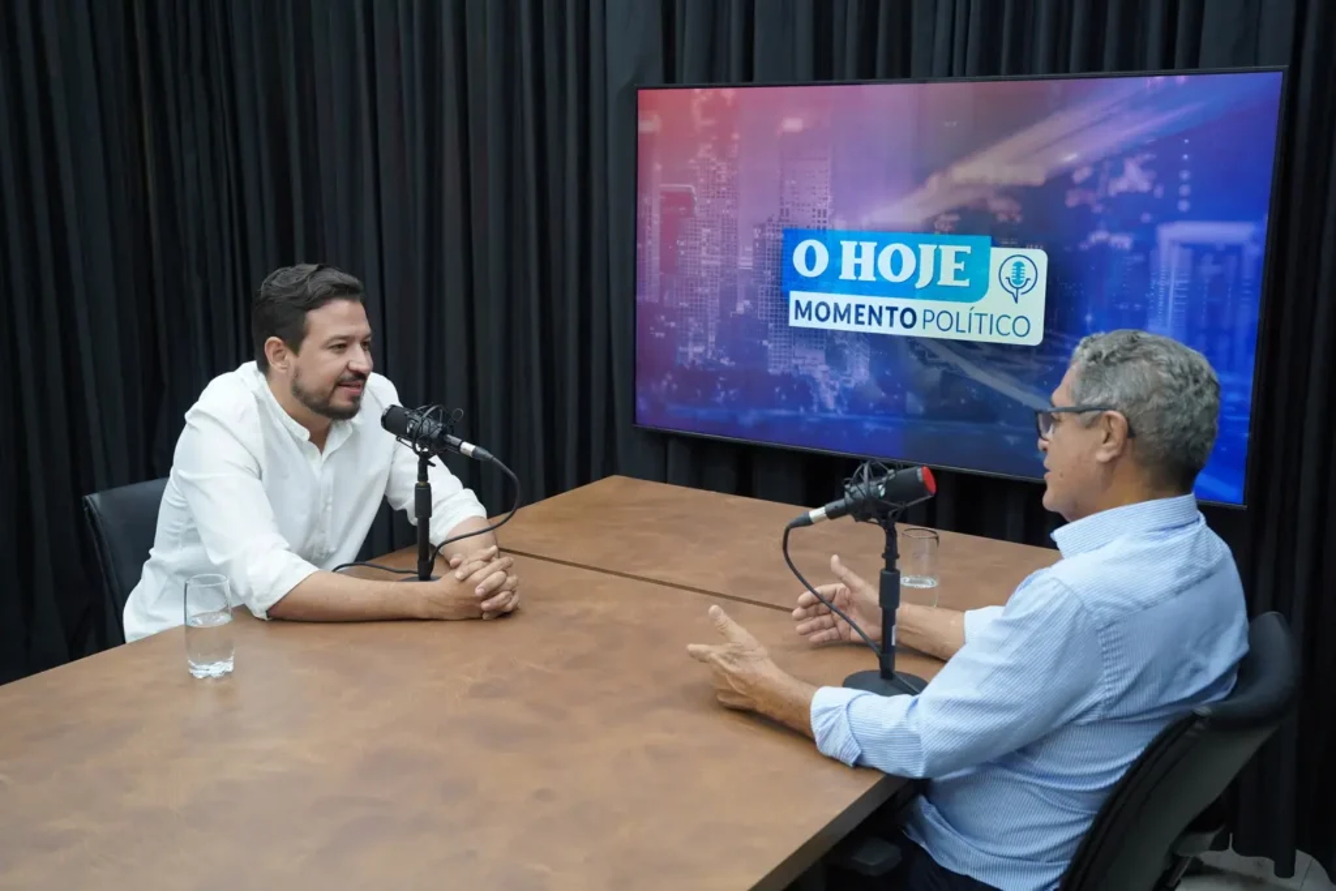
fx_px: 1459
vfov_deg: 34.0
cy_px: 446
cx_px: 668
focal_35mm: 39
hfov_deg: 49.2
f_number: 4
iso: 640
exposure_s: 1/160
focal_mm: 39.3
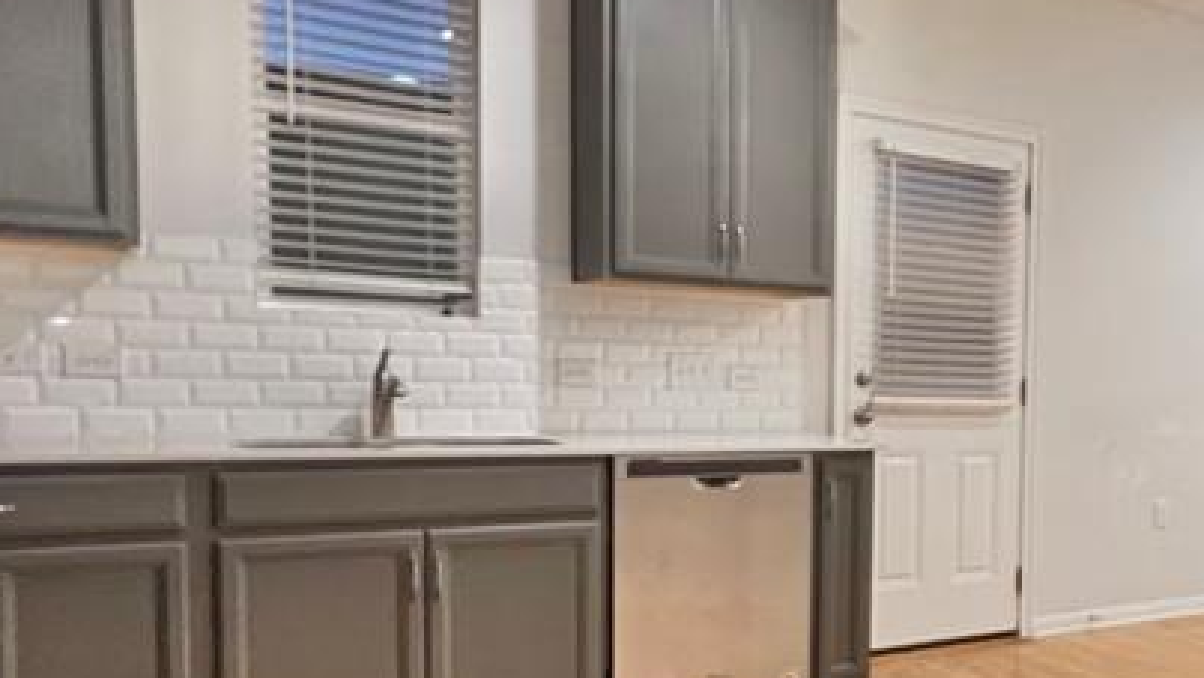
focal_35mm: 36
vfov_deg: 32.5
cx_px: 1117
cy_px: 478
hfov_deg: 48.5
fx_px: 1150
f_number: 1.8
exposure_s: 1/60
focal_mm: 1.57
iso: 800
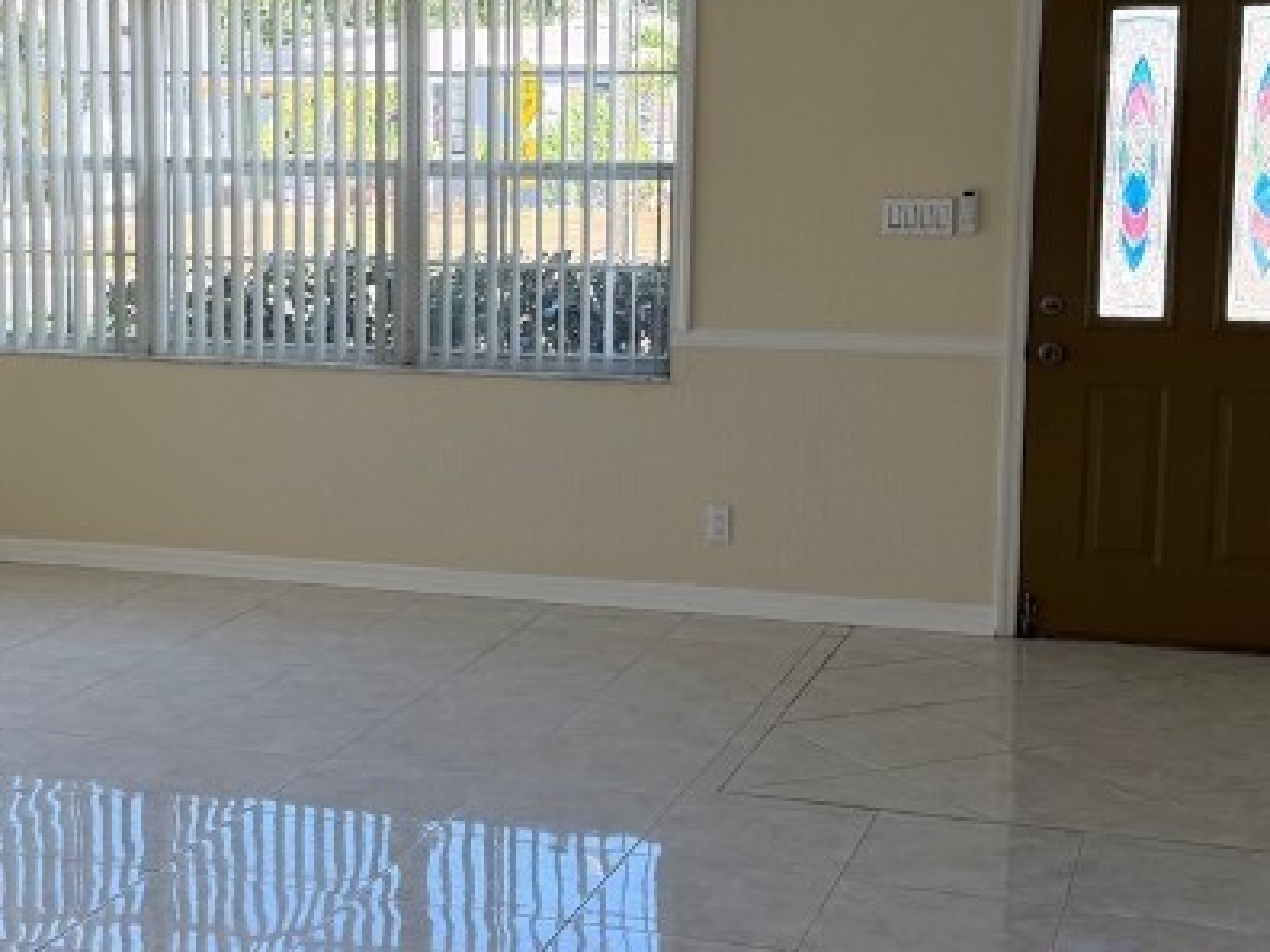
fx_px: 2275
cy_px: 420
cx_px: 465
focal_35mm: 62
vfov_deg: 23.6
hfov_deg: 31.0
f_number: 1.78
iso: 100
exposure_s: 1/401
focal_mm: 6.76
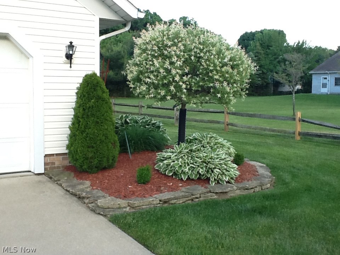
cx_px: 170
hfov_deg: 42.9
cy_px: 128
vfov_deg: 32.9
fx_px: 432
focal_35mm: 44
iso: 40
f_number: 2.4
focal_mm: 2.03
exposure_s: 1/134
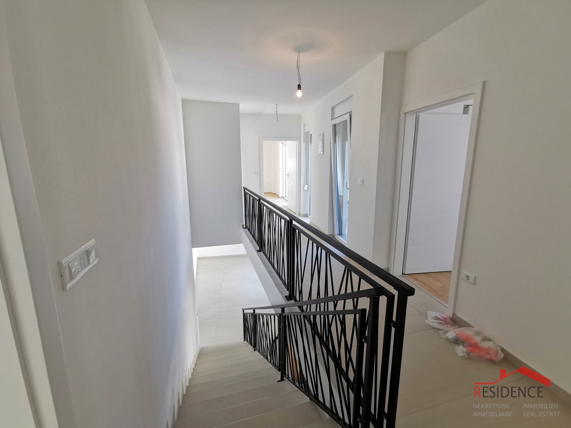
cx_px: 286
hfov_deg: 94.5
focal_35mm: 16
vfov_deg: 78.1
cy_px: 214
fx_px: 264
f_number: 2.2
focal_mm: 2.35
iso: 160
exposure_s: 1/120
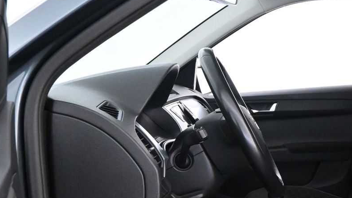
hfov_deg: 34.2
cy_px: 213
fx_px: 541
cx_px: 313
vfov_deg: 19.9
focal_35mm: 58
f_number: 6.3
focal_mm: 18
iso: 6400
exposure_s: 1/30
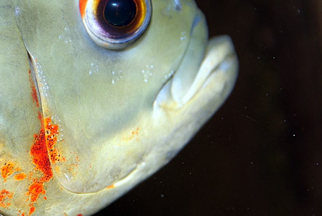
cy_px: 43
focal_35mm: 186
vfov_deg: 7.4
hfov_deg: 11.0
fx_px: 1666
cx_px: 64
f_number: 5.6
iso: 200
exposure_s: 1/125
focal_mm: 70
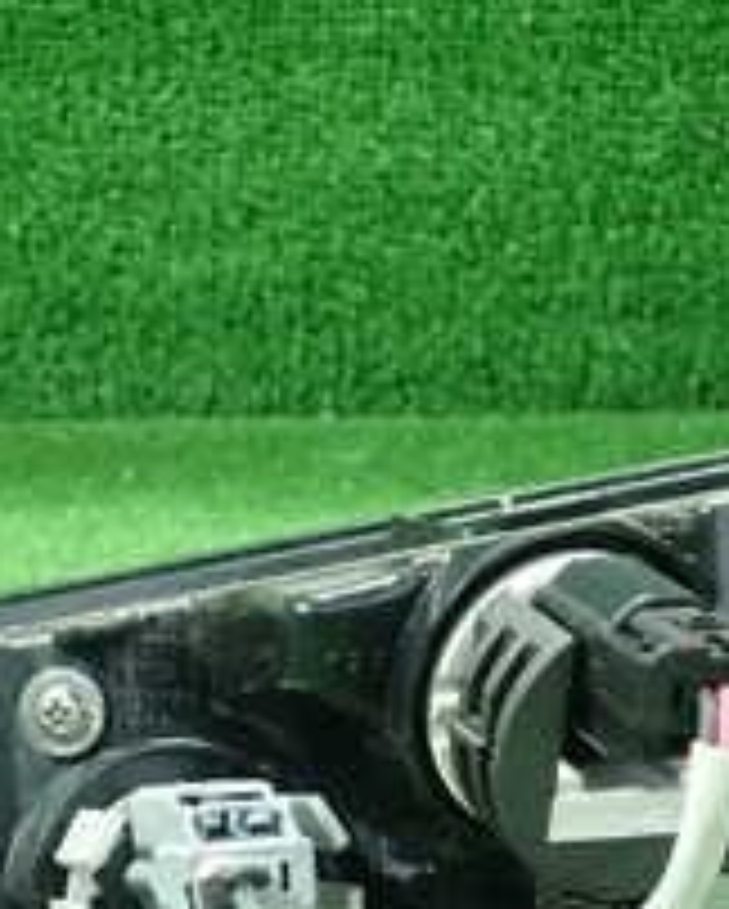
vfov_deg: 20.9
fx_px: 2343
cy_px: 986
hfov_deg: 17.4
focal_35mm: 87
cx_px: 86
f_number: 2.3
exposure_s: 1/125
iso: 800
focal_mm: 5.5
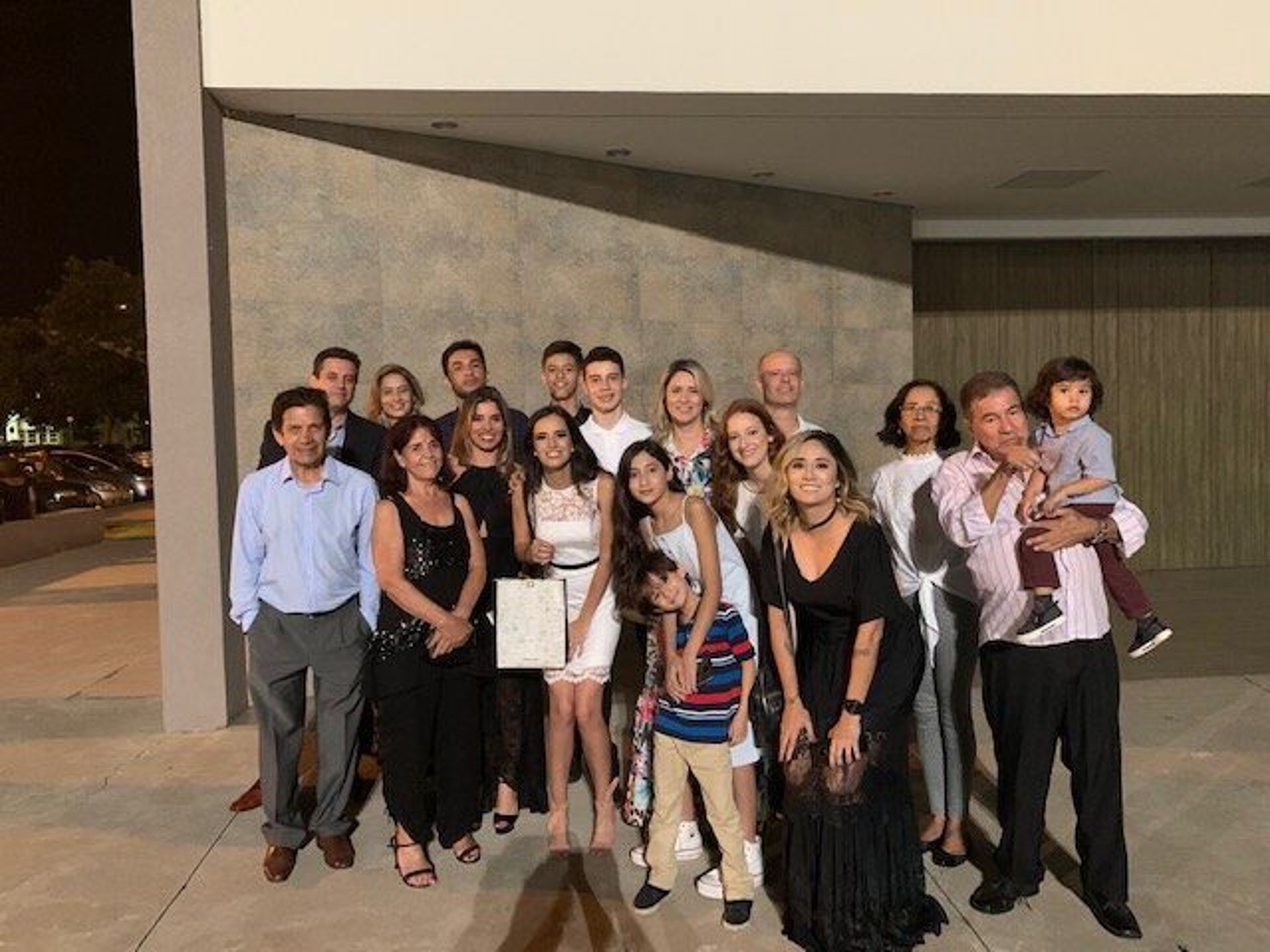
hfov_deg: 67.3
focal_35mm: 26
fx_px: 954
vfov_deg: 53.1
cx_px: 635
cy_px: 476
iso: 640
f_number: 1.8
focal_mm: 4.25
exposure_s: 1/20
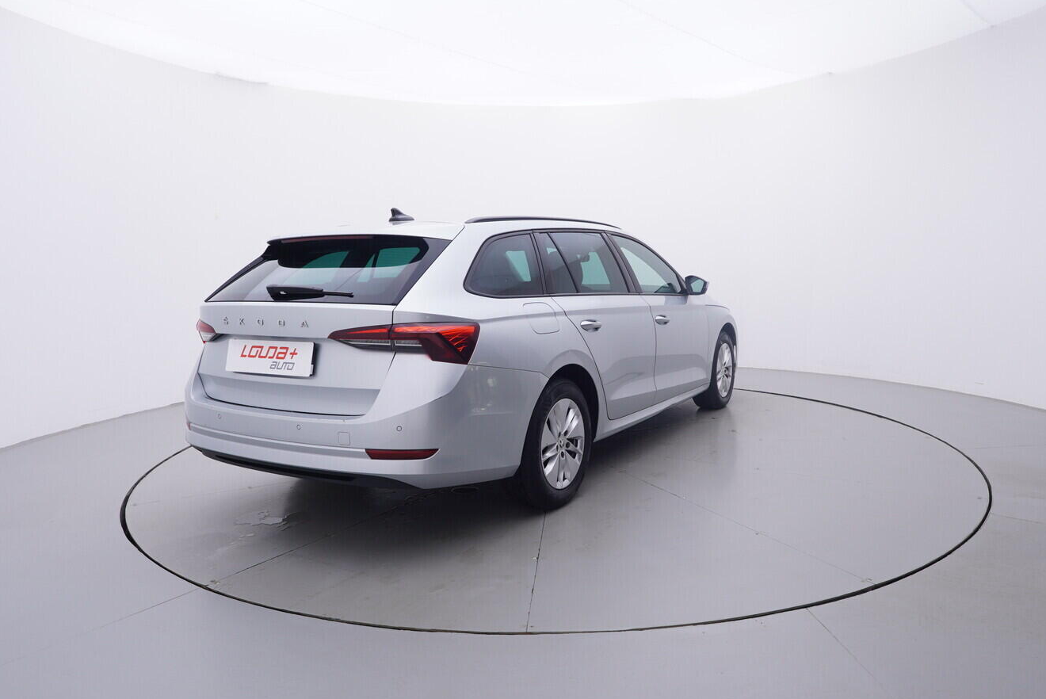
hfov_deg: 72.4
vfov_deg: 52.2
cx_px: 556
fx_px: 714
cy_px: 348
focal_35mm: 25
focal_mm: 15
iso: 200
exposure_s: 1/80
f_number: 5
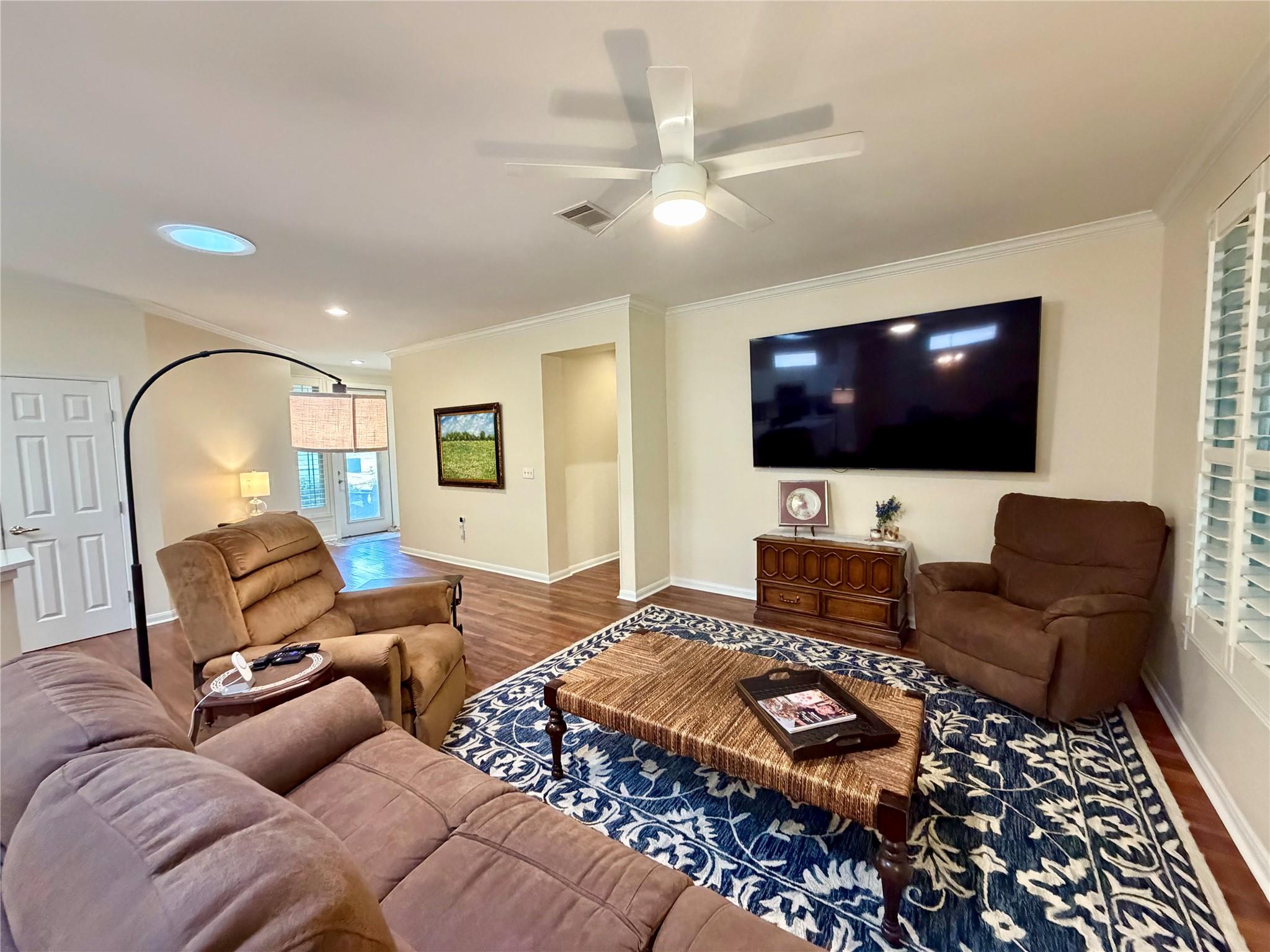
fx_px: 514
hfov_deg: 102.1
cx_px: 635
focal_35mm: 14
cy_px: 476
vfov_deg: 85.7
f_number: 2.2
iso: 1000
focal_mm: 2.22
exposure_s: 1/60
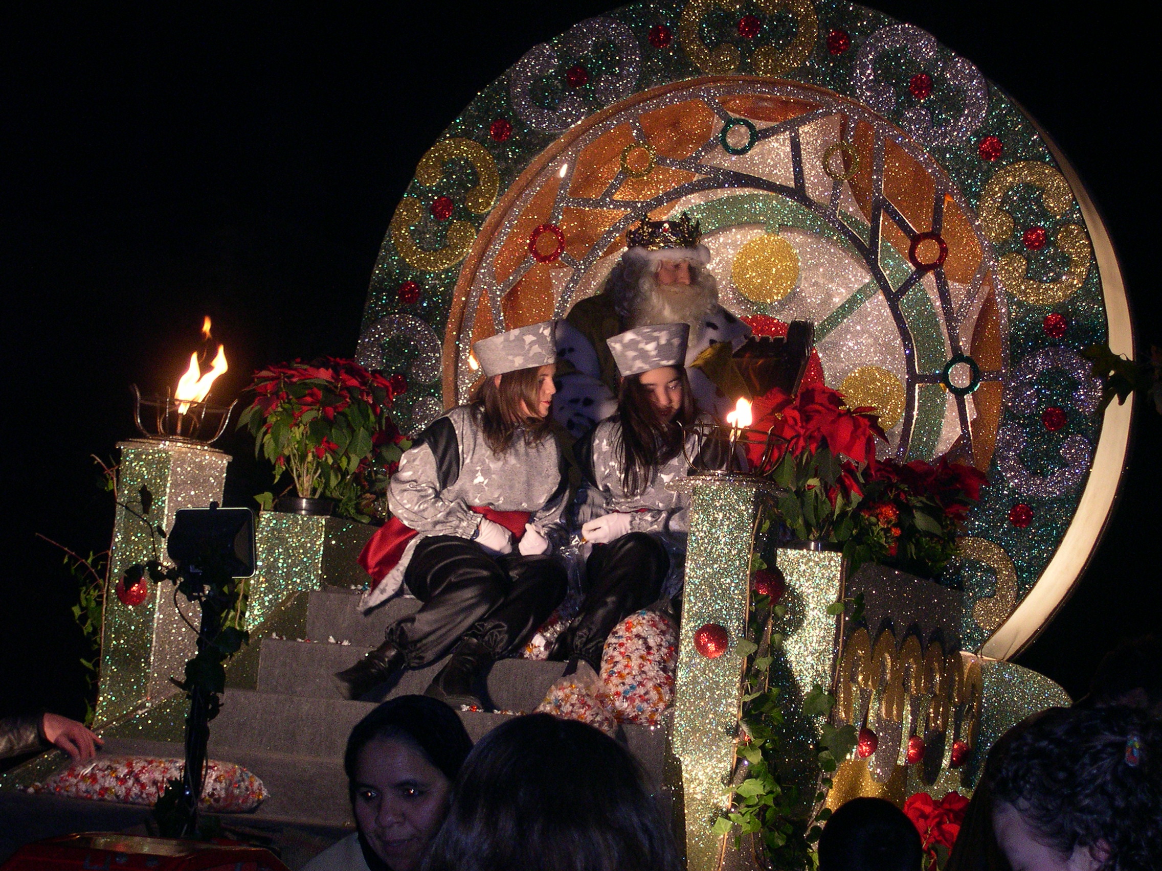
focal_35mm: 114
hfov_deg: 17.3
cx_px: 581
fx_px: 3827
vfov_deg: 13.0
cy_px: 436
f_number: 4.9
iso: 400
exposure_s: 1/60
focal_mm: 24
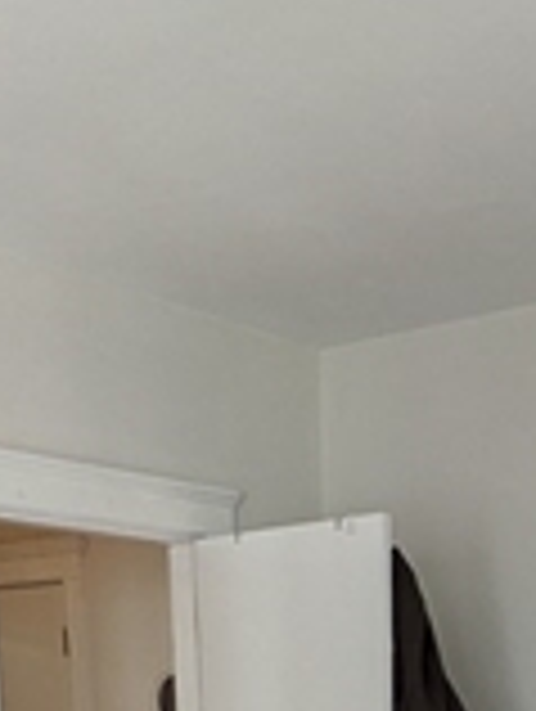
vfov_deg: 22.5
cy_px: 1112
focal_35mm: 68
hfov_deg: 21.4
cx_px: 441
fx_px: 1400
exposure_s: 1/60
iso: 73
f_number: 2.2
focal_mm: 1.83
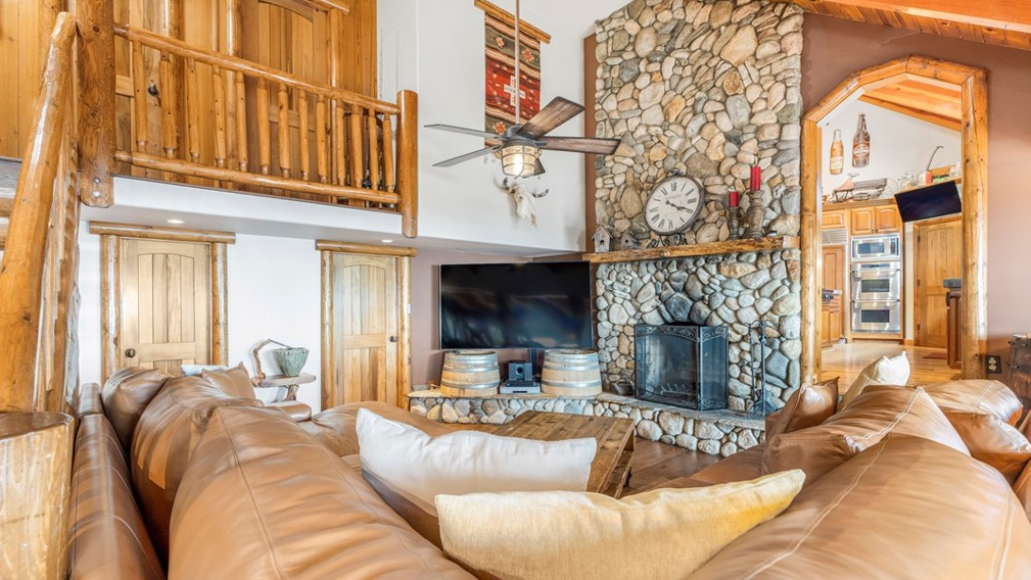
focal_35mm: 17
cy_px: 313
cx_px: 509
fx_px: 465
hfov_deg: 95.9
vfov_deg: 63.9
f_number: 5.6
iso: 800
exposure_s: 1/10
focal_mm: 16
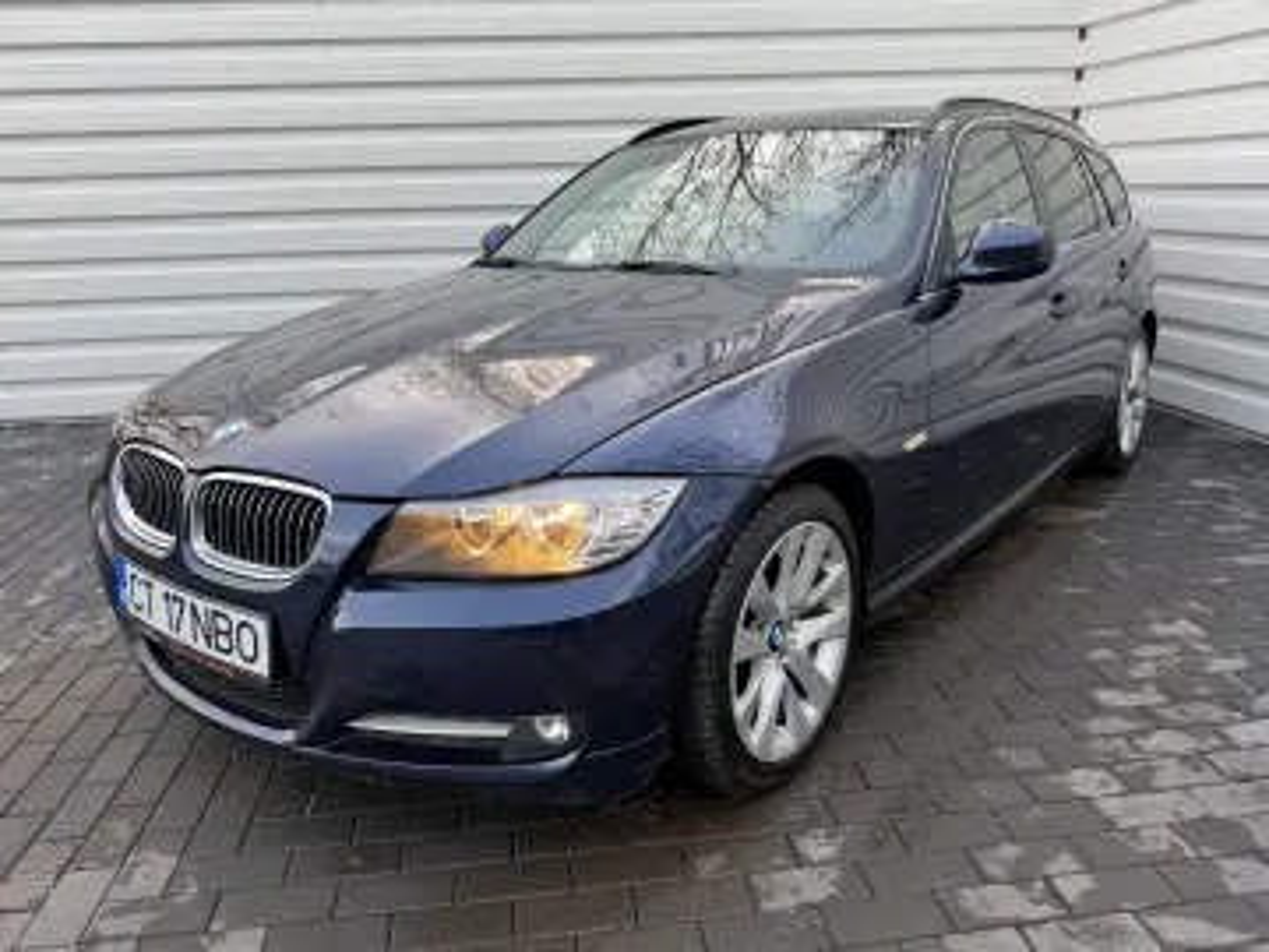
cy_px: 476
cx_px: 634
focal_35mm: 24
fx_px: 880
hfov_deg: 71.6
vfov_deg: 56.8
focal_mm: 6.76
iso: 64
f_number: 1.78
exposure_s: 1/261
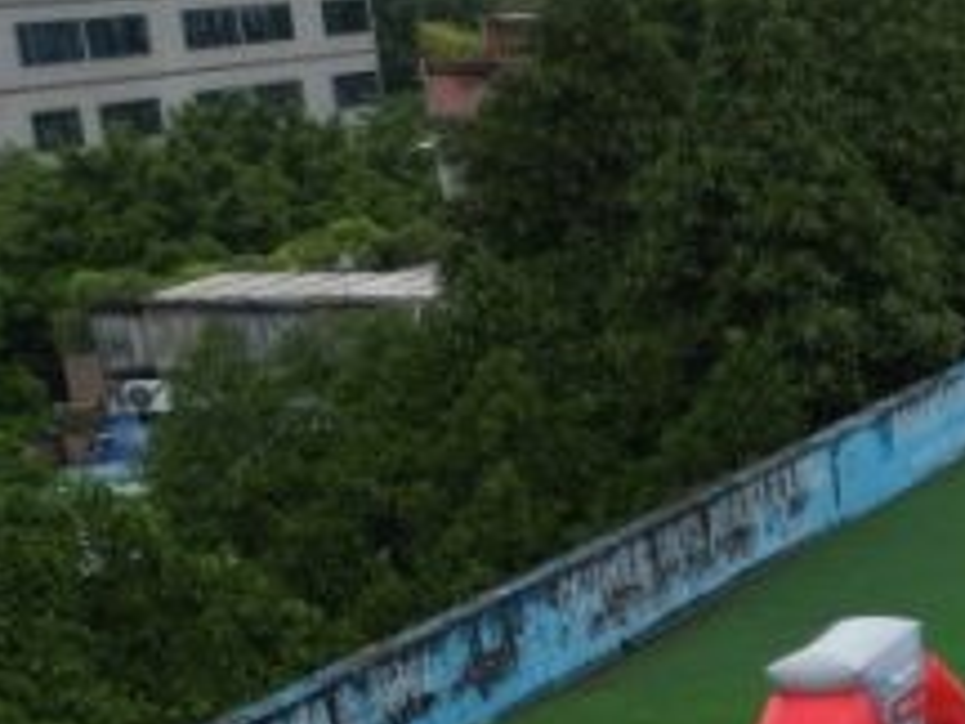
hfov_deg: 13.2
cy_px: 773
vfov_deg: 12.8
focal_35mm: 114
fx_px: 3178
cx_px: 2270
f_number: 1.7
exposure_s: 1/640
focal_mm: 6.72
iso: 110
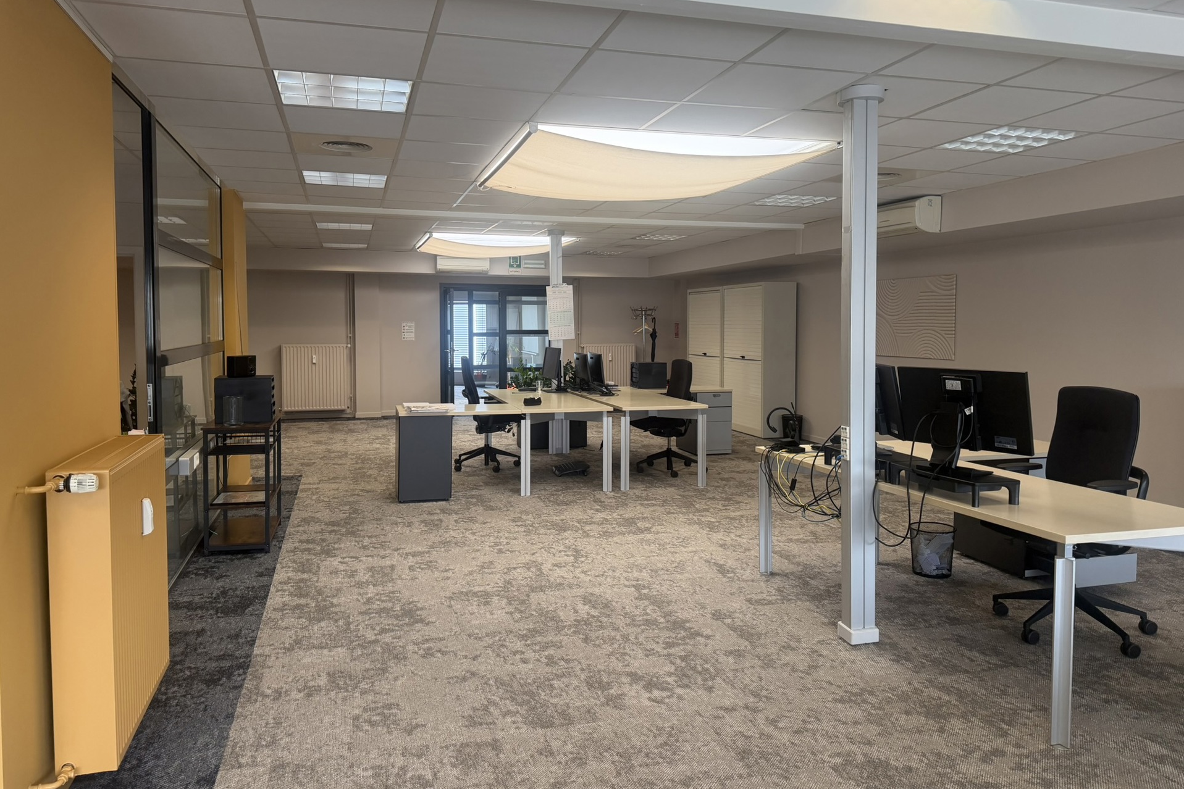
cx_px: 592
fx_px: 822
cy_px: 361
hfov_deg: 71.5
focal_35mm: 25
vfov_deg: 51.2
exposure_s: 1/213
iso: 160
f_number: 1.78
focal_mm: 6.76
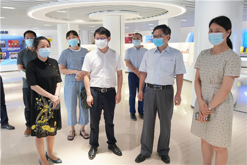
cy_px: 82
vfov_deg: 53.1
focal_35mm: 24
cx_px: 124
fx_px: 165
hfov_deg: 73.7
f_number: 4
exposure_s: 1/160
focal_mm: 24
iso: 640
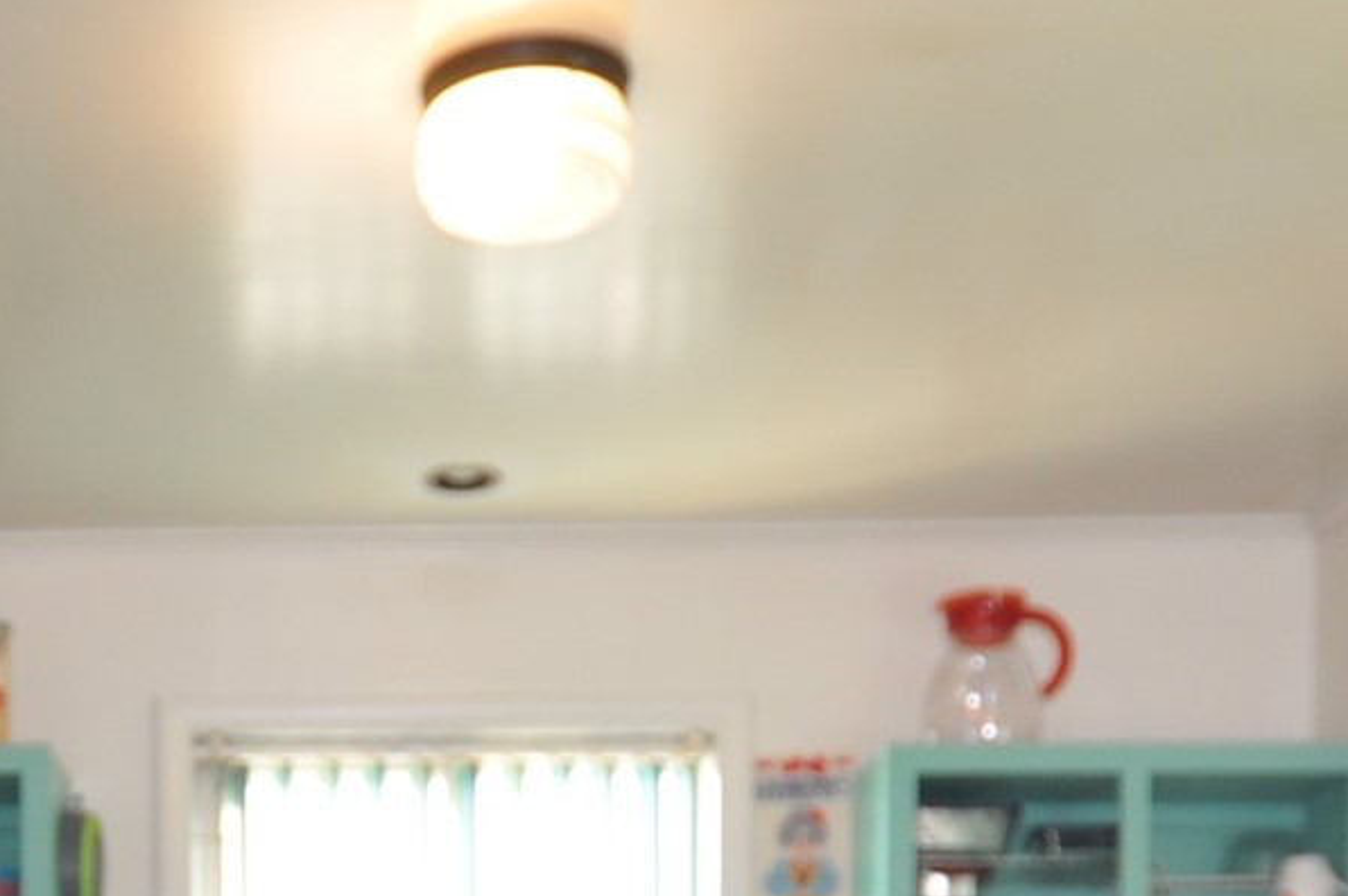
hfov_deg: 29.4
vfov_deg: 18.2
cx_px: 219
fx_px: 2495
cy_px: 1328
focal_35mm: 67
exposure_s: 1/60
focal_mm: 13
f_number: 4
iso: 400
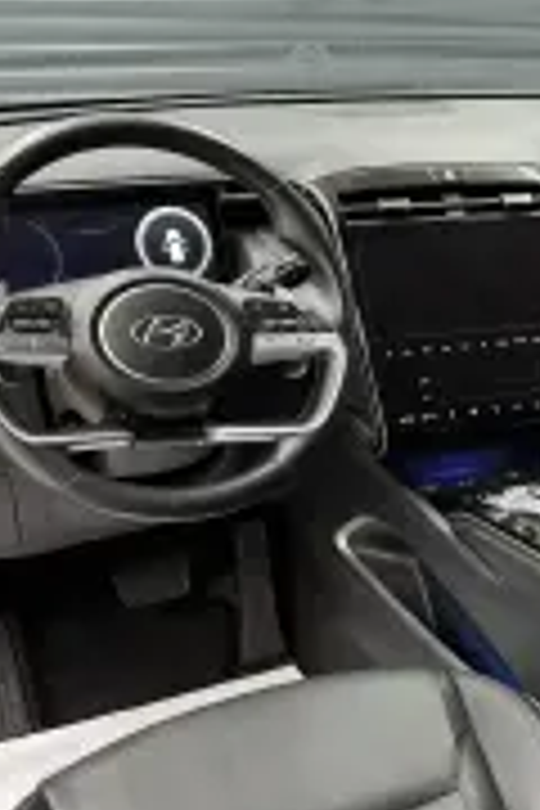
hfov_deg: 25.2
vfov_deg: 38.7
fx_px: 1125
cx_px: 585
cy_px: 590
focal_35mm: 50
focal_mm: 6.76
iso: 1000
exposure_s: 1/40
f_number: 1.78
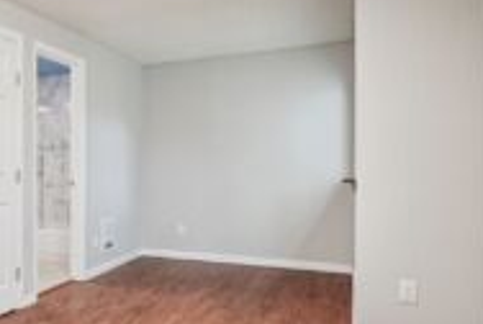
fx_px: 457
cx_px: 59
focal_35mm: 34
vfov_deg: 39.0
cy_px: 179
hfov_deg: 50.2
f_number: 8
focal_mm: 16
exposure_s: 1/20
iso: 1600
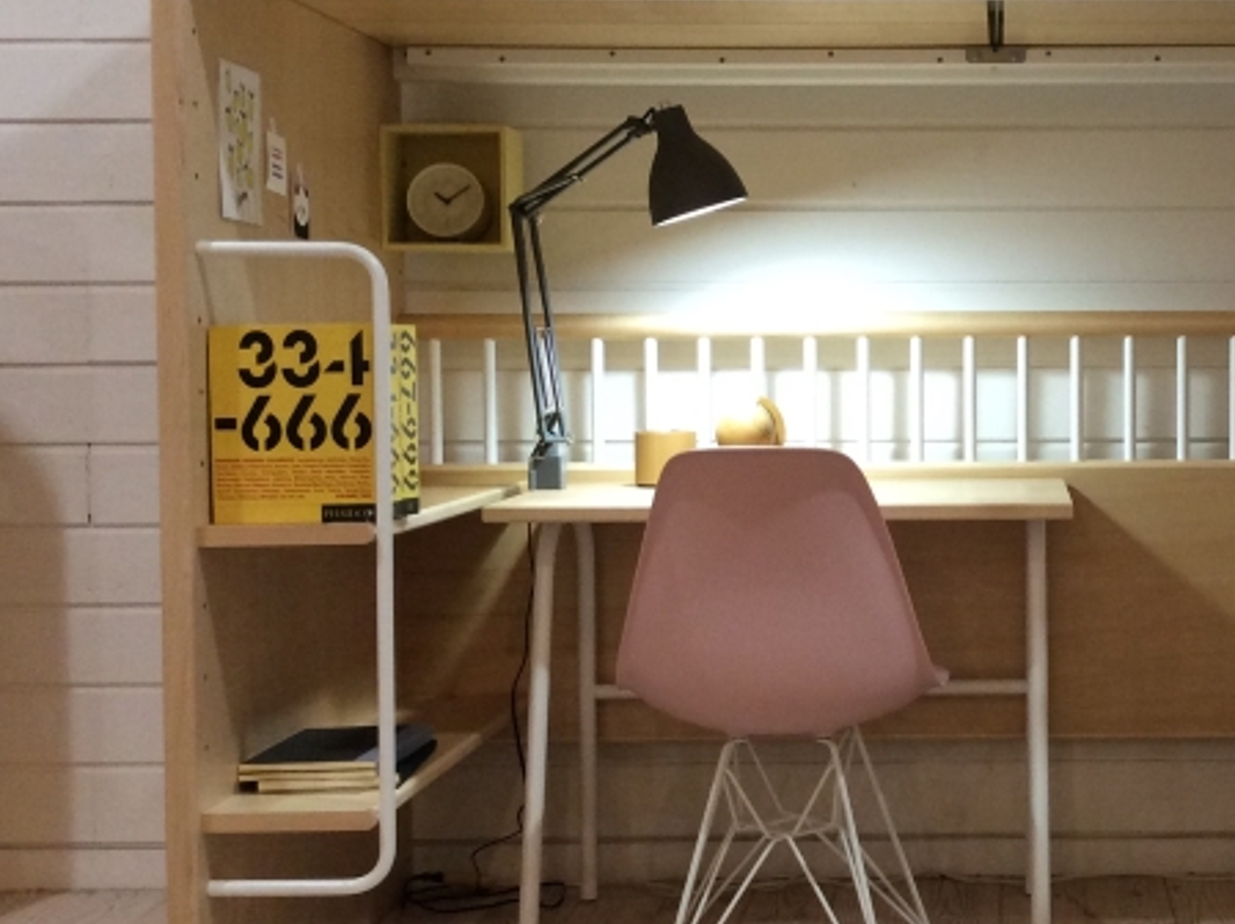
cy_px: 396
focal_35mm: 57
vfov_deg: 25.6
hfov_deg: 32.8
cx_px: 1007
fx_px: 2032
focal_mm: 3.3
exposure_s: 1/25
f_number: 2.4
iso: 100
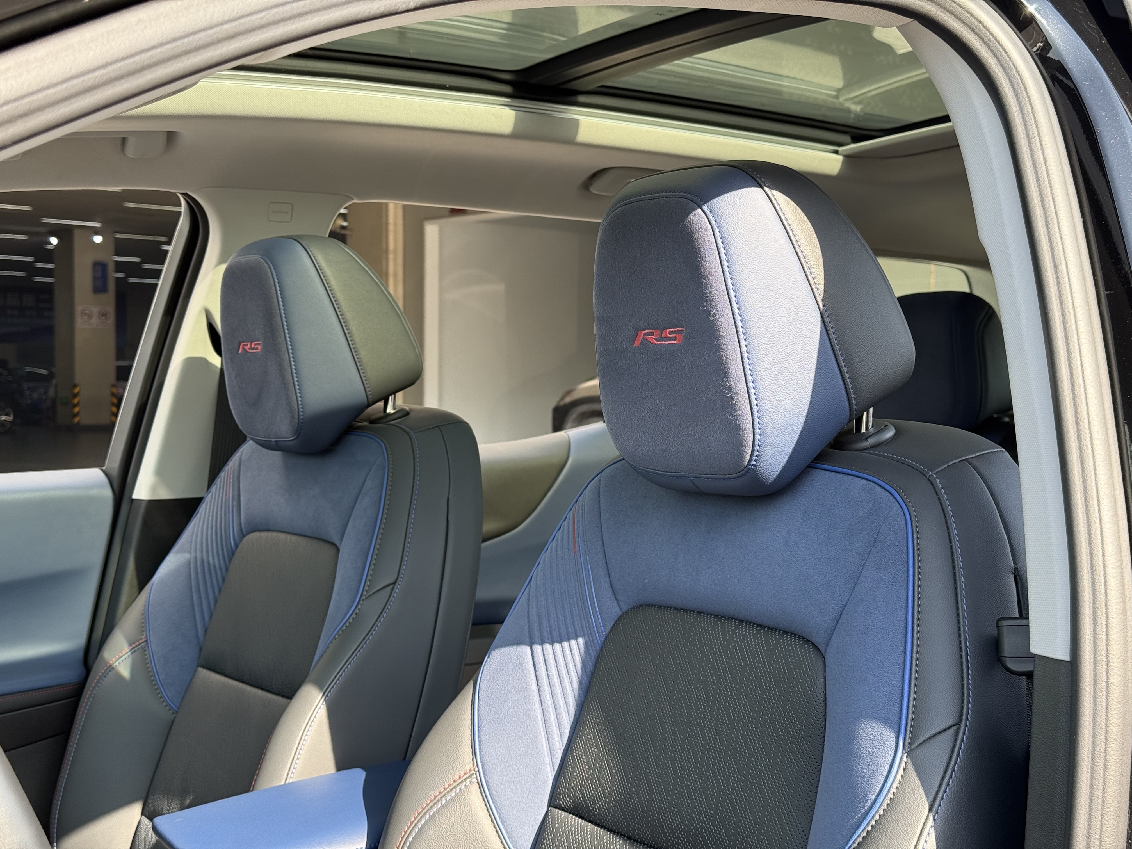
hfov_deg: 39.7
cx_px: 566
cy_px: 424
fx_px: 1570
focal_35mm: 48
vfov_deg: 30.3
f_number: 1.78
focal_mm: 6.76
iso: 64
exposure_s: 1/396
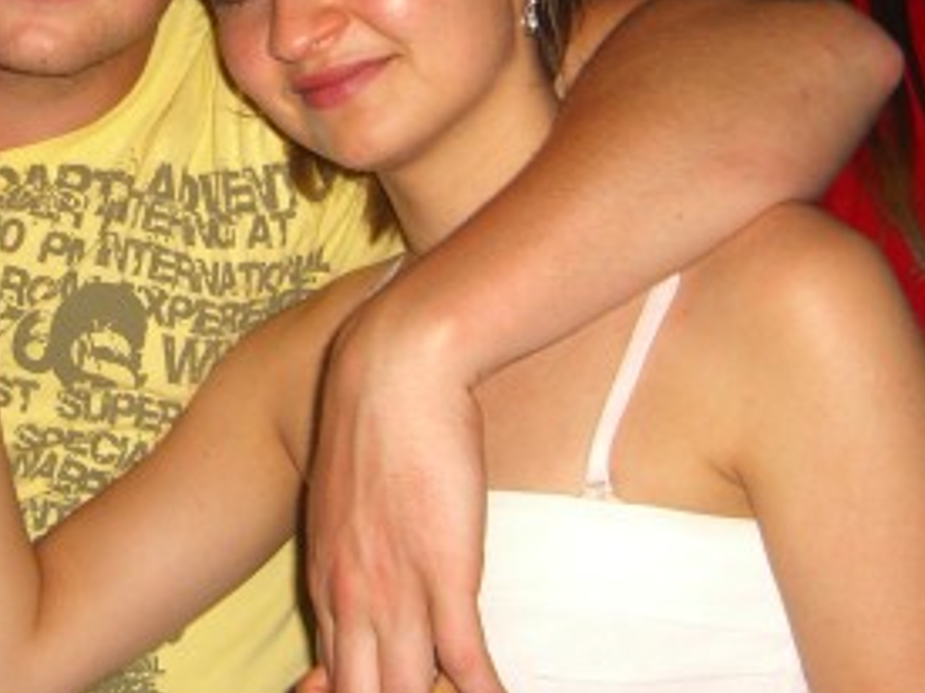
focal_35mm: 83
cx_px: 158
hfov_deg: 23.2
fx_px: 2217
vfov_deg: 17.6
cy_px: 151
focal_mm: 7.9
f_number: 2.8
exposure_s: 1/60
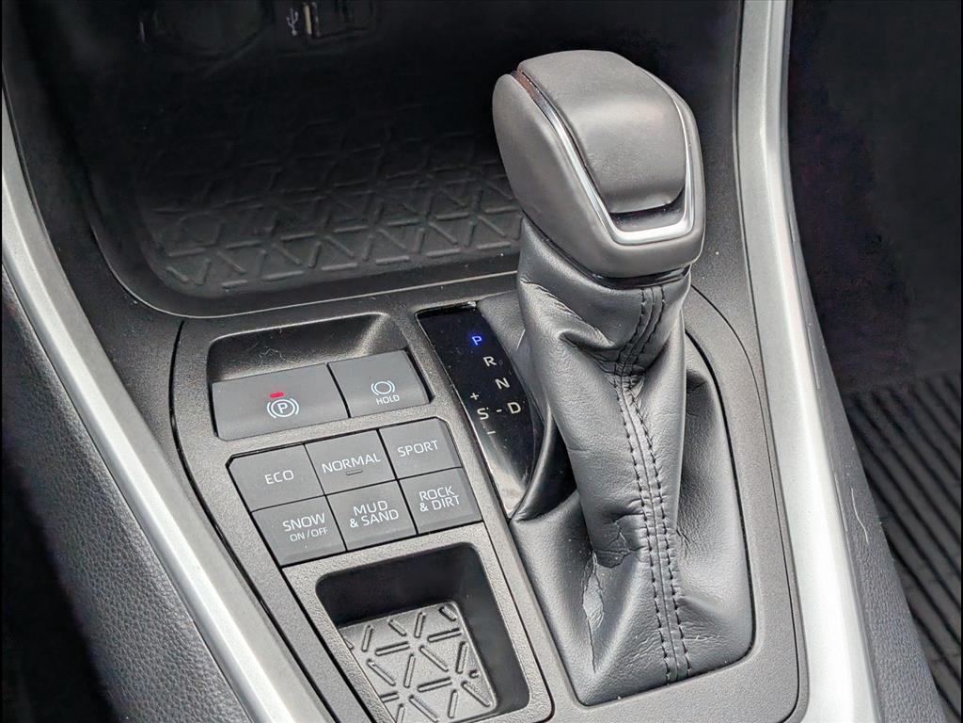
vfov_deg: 29.7
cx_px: 482
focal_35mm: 49
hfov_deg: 38.9
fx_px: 1363
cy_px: 362
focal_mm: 6.9
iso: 74
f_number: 1.68
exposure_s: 1/312
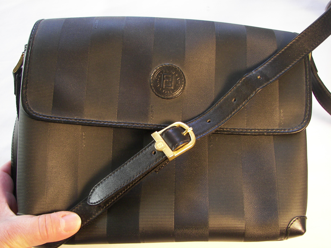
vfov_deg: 39.7
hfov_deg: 51.4
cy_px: 124
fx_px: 344
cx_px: 166
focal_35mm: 36
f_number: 2.8
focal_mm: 6
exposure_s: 1/30
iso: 100
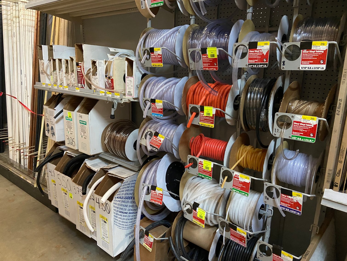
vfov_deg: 53.1
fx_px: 261
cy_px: 130
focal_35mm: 26
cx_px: 174
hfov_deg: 67.3
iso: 640
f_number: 1.8
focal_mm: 4.25
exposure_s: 1/30
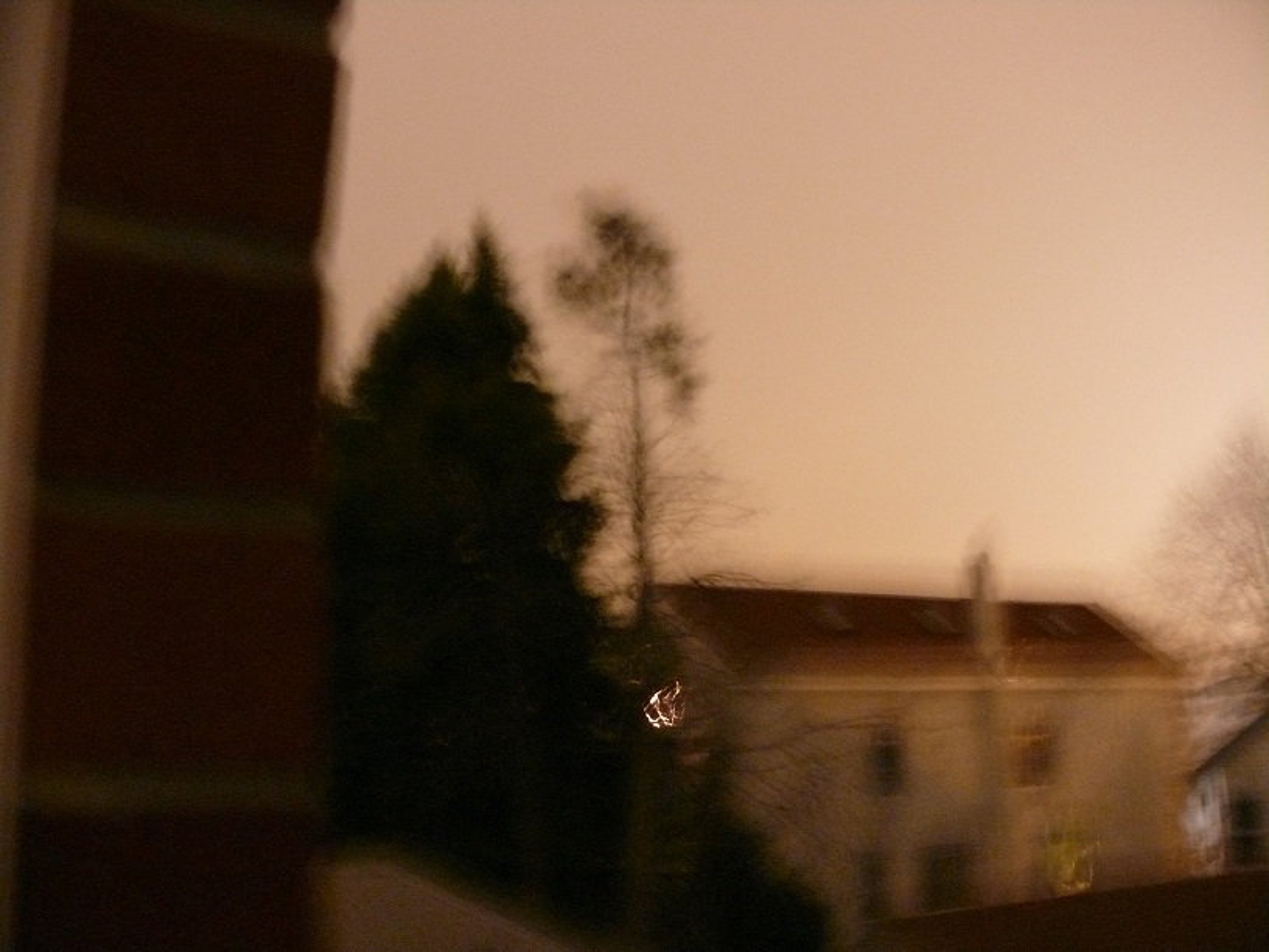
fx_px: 1283
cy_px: 476
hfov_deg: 52.6
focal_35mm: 35
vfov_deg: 40.7
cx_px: 634
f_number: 3.6
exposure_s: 8
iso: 400
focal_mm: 7.4
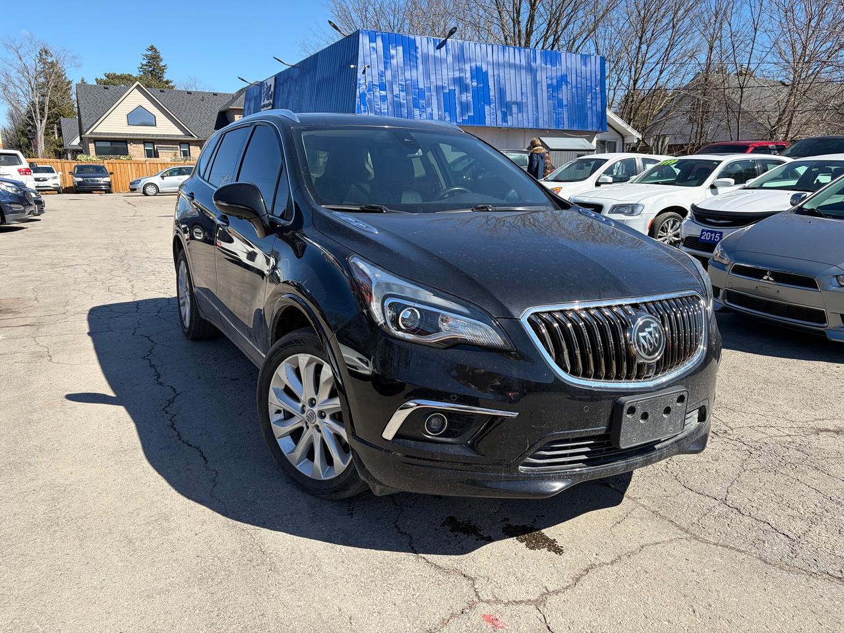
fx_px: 634
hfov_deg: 67.3
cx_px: 422
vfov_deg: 53.1
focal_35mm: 26
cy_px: 316
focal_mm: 5.96
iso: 50
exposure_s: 1/2364
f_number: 1.6
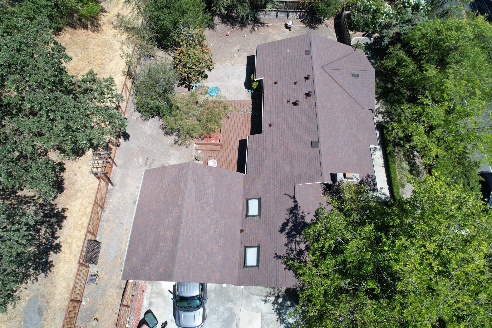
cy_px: 164
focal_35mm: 22
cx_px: 246
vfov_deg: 57.2
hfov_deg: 78.6
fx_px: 301
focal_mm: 8.38
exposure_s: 1/1500
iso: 110
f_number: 2.8
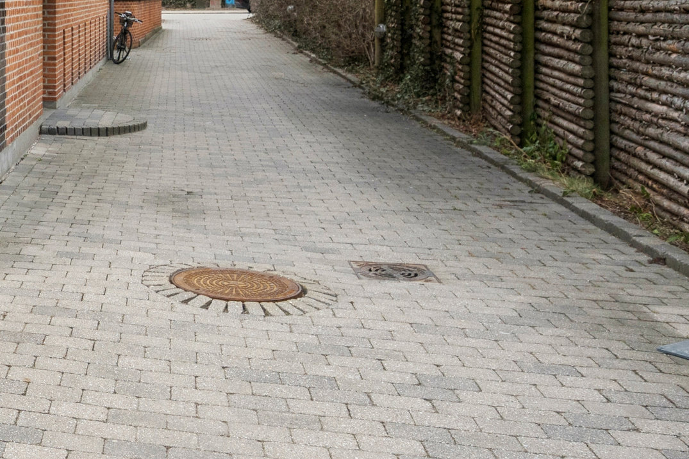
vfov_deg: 24.2
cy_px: 47
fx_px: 1041
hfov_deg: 30.3
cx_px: -167
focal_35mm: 54
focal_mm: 19.5
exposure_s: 1/320
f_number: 6.3
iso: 400
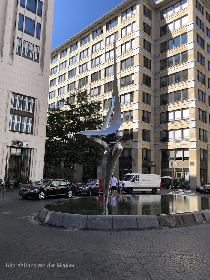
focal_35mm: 28
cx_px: 105
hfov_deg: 49.8
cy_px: 140
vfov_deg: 63.4
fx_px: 226
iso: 20
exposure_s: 1/1171
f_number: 1.8
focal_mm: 3.99
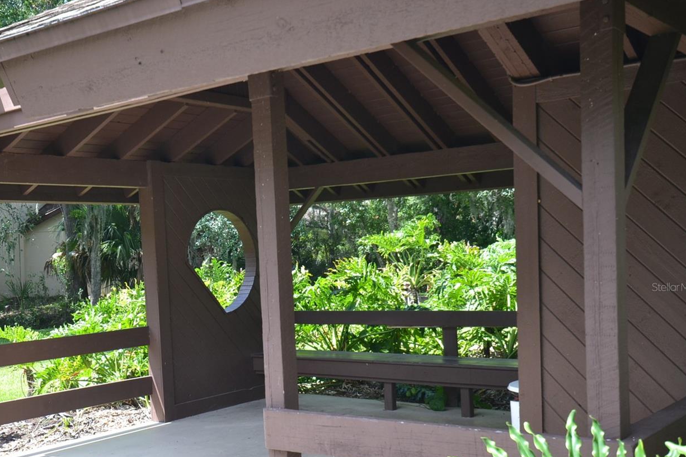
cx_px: 254
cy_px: 287
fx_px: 895
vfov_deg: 28.5
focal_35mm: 47
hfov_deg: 41.6
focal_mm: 24
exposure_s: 1/125
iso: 220
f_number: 5.6
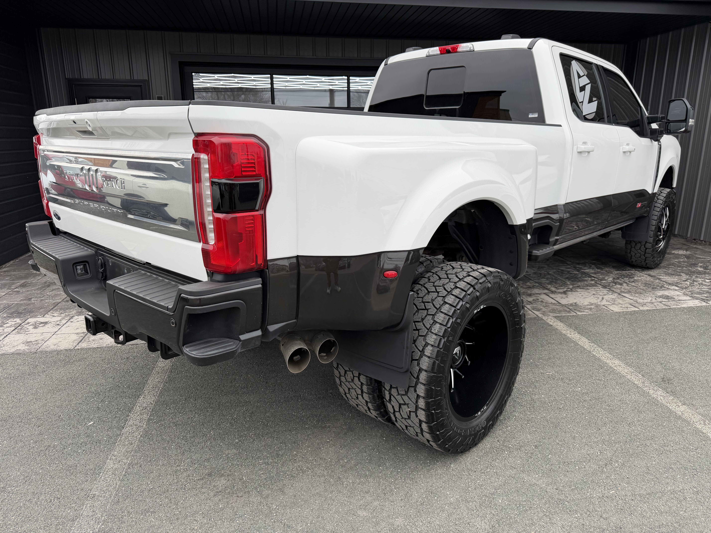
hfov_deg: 71.6
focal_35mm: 24
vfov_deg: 56.8
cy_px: 266
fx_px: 493
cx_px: 356
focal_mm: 6.76
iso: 80
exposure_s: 1/372
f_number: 1.78
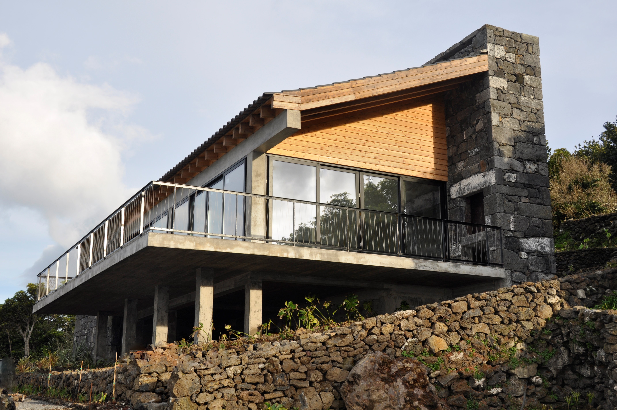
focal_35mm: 42
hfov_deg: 46.4
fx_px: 719
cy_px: 205
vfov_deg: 31.8
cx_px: 308
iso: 200
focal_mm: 28
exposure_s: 1/200
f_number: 8
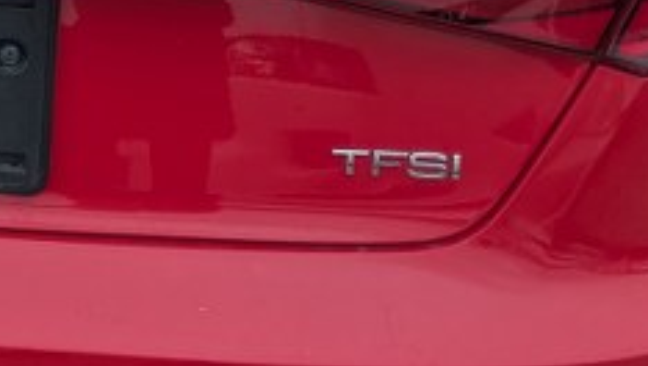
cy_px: -133
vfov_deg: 12.6
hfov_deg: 21.0
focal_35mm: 93
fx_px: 1599
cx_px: -179
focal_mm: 5.43
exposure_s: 1/436
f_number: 1.89
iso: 45
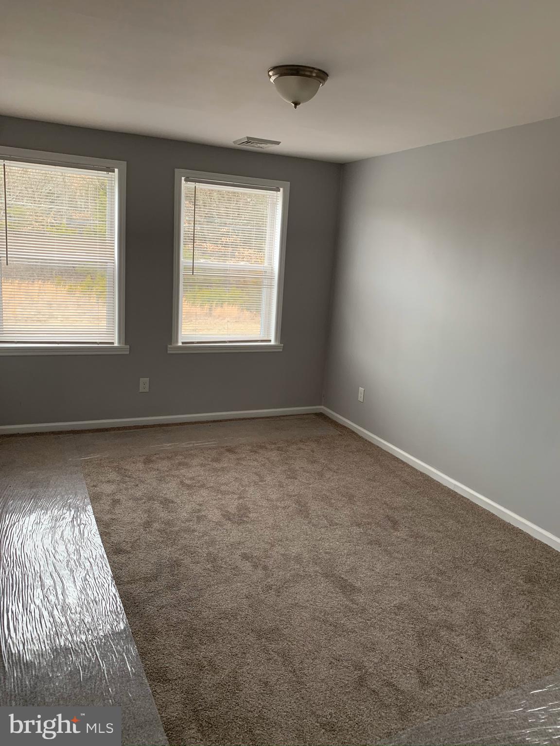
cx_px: 280
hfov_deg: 53.1
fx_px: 561
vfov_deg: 67.3
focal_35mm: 26
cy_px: 373
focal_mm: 4.25
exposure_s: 1/60
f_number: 1.8
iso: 100
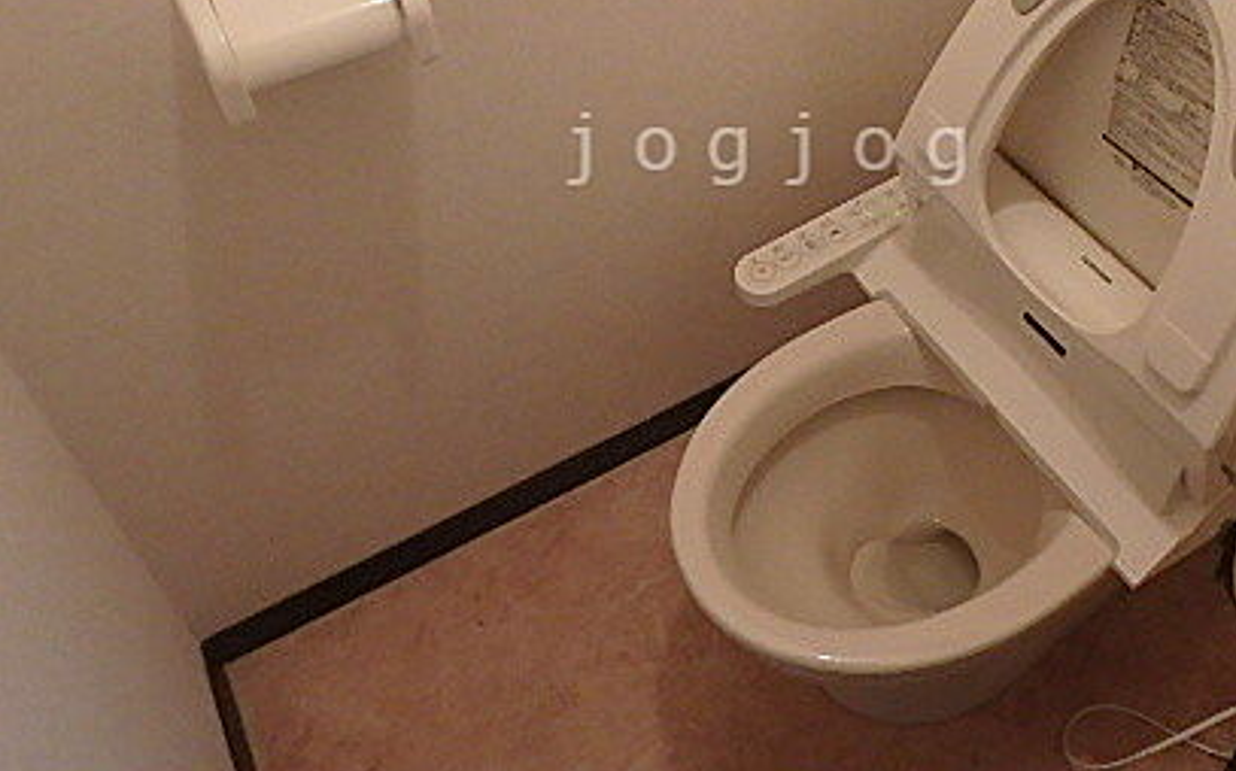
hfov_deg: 54.7
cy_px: 149
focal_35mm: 35
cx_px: 774
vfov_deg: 35.0
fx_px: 1178
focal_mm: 3.7
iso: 640
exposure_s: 1/30
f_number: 3.5
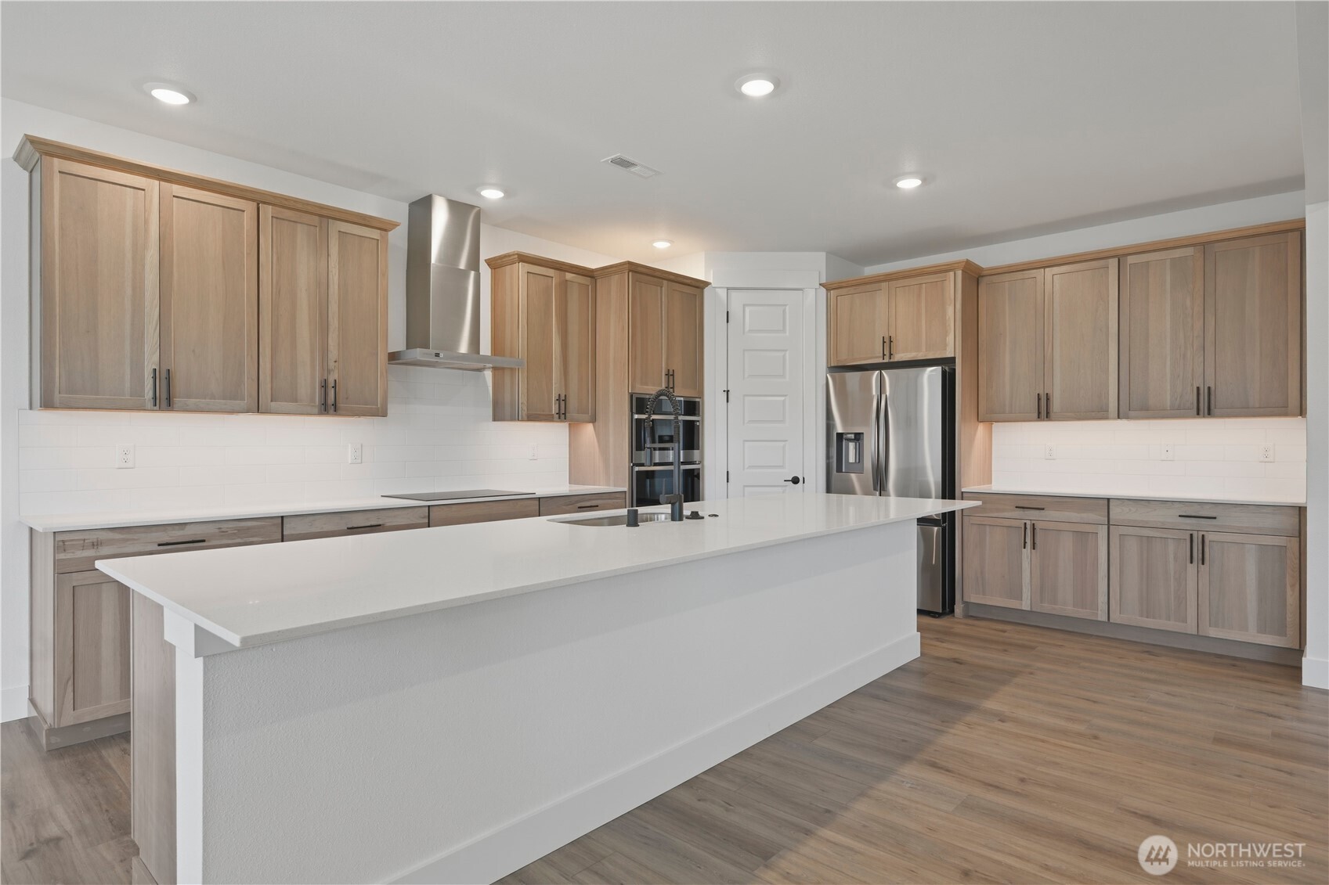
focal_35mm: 20
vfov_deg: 63.2
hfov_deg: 85.4
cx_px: 664
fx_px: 720
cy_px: 442
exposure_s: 1/8
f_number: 7.1
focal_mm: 19.5
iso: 125
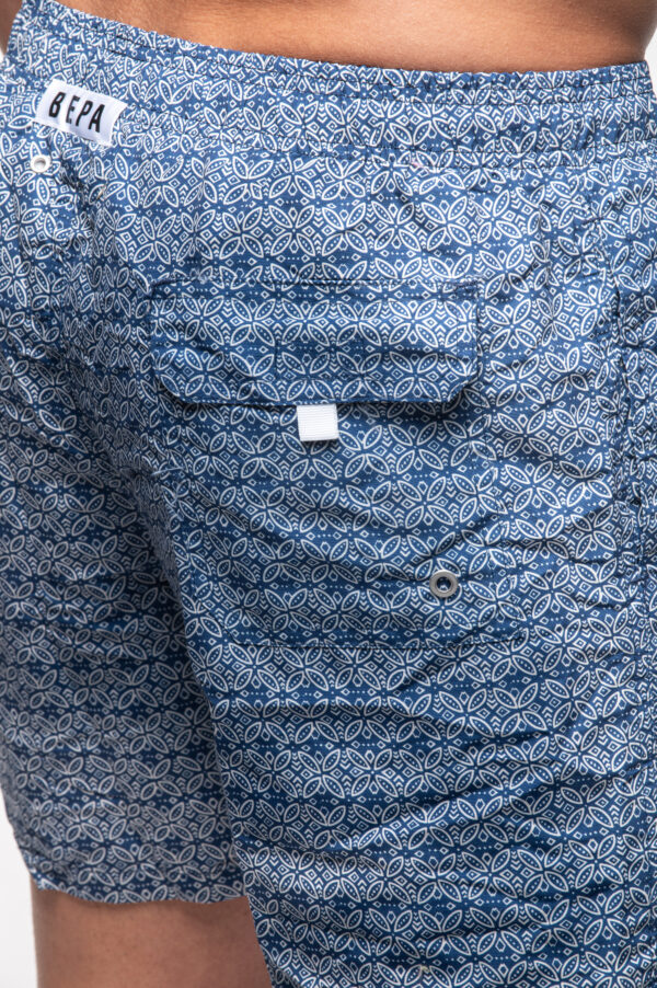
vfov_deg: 11.8
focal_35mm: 175
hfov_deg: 7.8
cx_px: 328
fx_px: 4798
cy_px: 494
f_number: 16
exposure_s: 1/125
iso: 200
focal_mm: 175
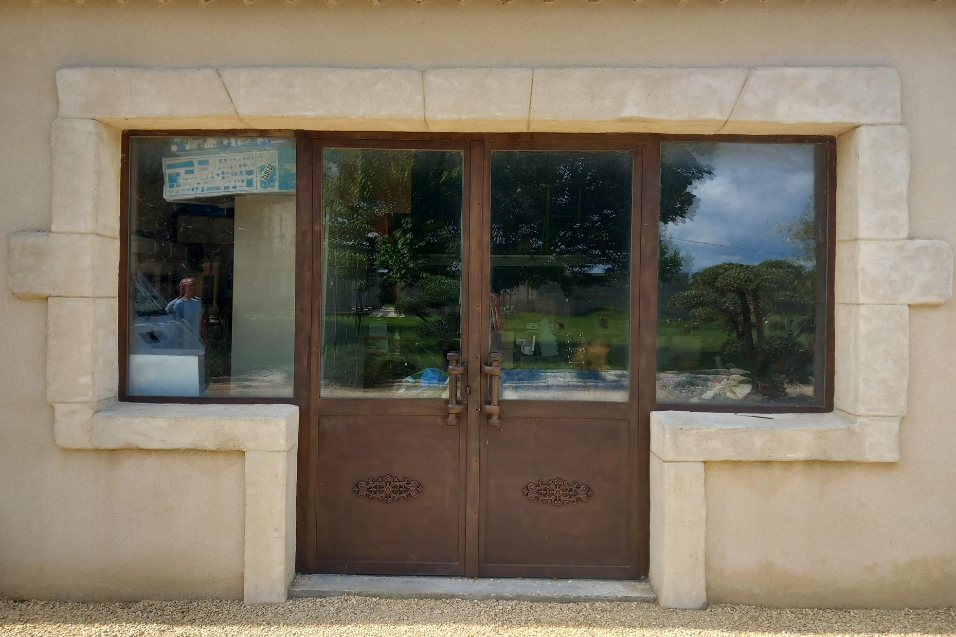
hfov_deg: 63.7
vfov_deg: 44.9
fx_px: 770
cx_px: 482
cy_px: 299
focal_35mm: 29
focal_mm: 4
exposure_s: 1/253
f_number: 1.8
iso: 20
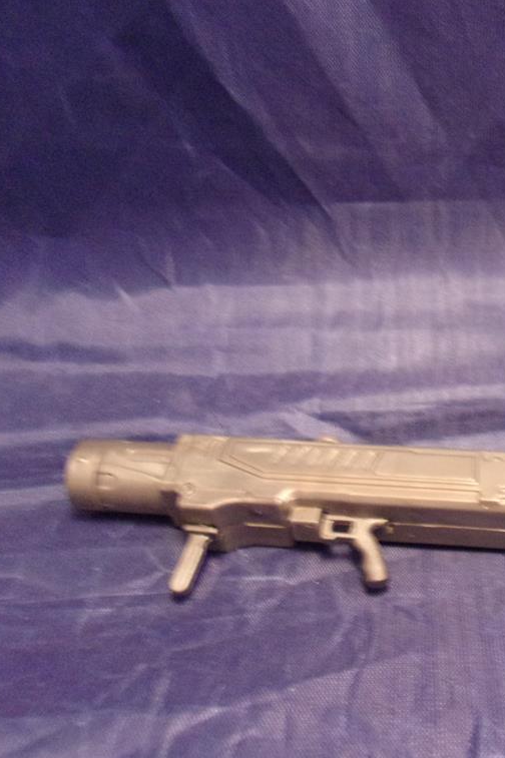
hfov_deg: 32.9
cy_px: 382
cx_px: 471
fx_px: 800
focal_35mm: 38
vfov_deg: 50.7
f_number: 3
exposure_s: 1/17
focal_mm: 4.9
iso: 649
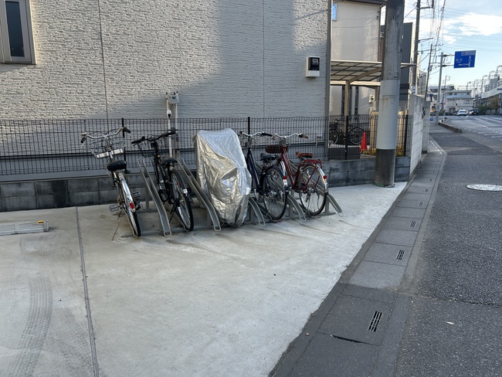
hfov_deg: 63.4
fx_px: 406
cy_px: 190
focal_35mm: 28
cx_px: 246
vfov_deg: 49.8
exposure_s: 1/718
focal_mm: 5.7
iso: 50
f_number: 1.5
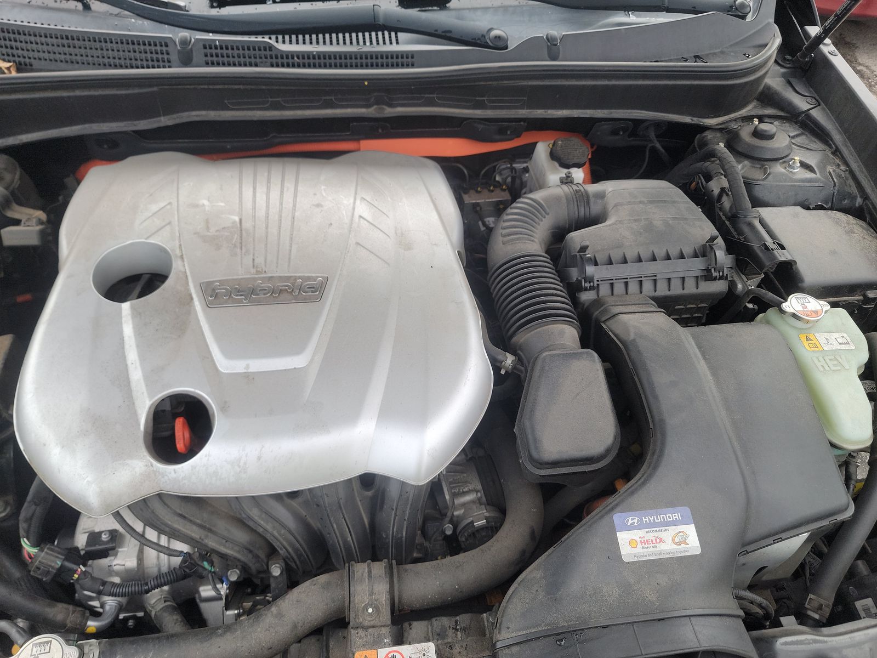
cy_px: 329
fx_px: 608
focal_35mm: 24
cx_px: 438
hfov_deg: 71.6
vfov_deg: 56.8
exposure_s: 1/164
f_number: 1.8
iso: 50
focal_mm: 6.7
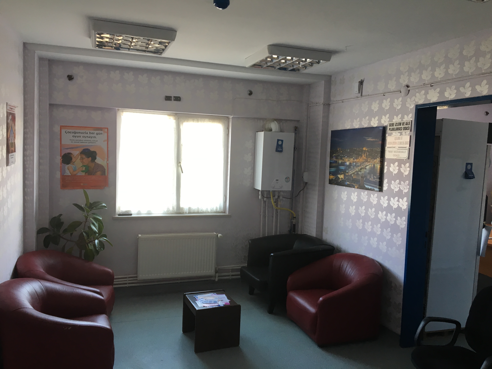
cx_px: 246
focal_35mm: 29
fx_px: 412
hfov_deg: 61.7
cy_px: 184
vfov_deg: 48.2
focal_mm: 4.15
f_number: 2.2
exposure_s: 1/33
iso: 64
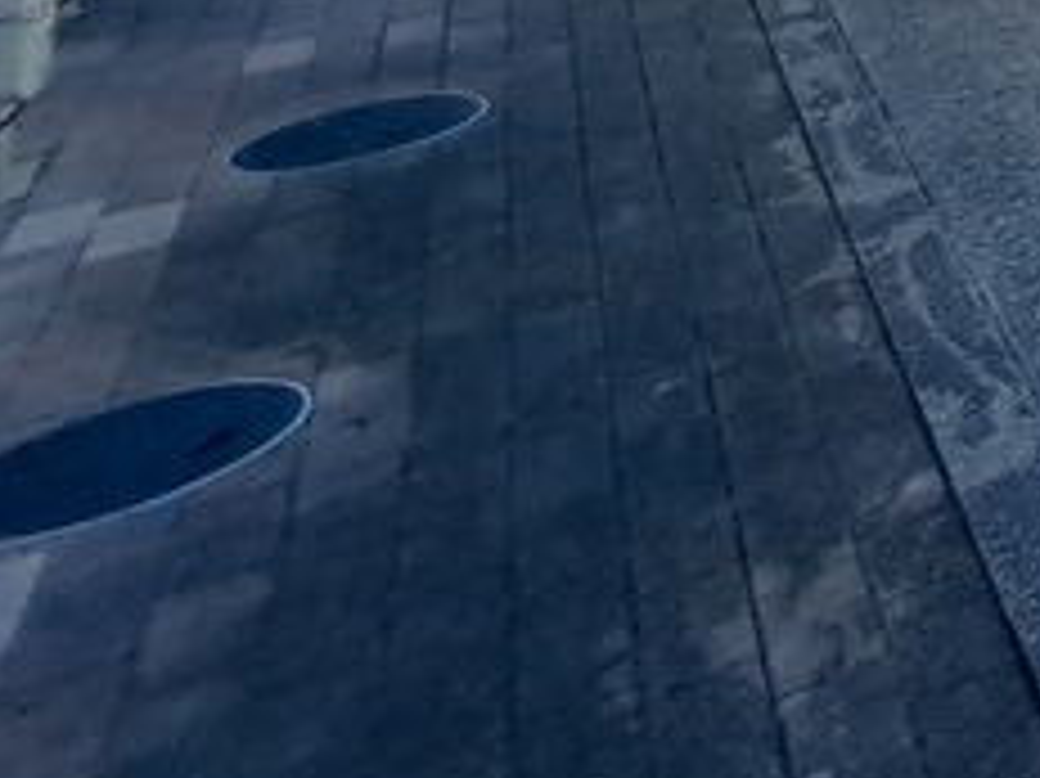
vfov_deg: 18.2
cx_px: 2152
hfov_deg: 18.6
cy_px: -774
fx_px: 1622
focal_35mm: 54
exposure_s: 1/638
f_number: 2.2
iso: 50
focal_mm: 1.74
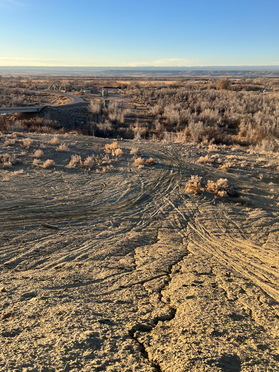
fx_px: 323
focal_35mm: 30
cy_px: 169
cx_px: 134
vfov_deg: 59.9
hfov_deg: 46.8
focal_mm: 5.7
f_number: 1.5
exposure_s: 1/1724
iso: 50
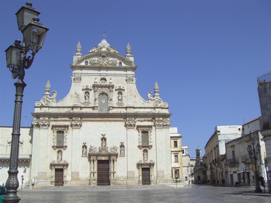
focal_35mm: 38
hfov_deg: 49.0
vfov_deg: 37.7
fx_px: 297
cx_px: 136
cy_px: 102
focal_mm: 6.2
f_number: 4.3
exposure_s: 1/1000
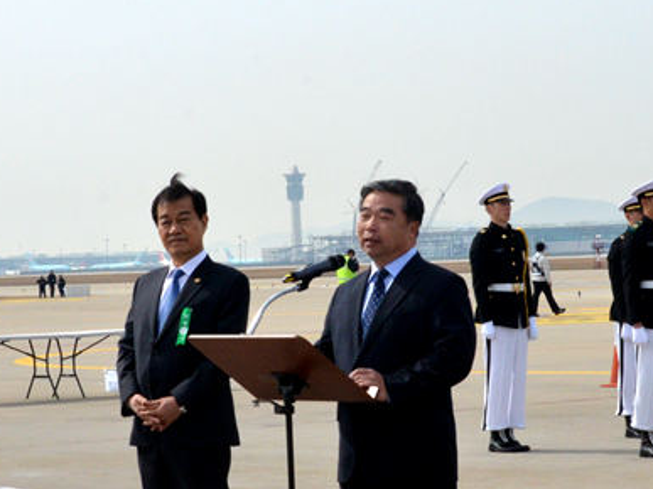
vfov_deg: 11.8
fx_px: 2357
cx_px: 299
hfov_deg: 15.8
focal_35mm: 125
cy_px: 384
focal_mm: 42
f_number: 16
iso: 1250
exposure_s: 1/1000
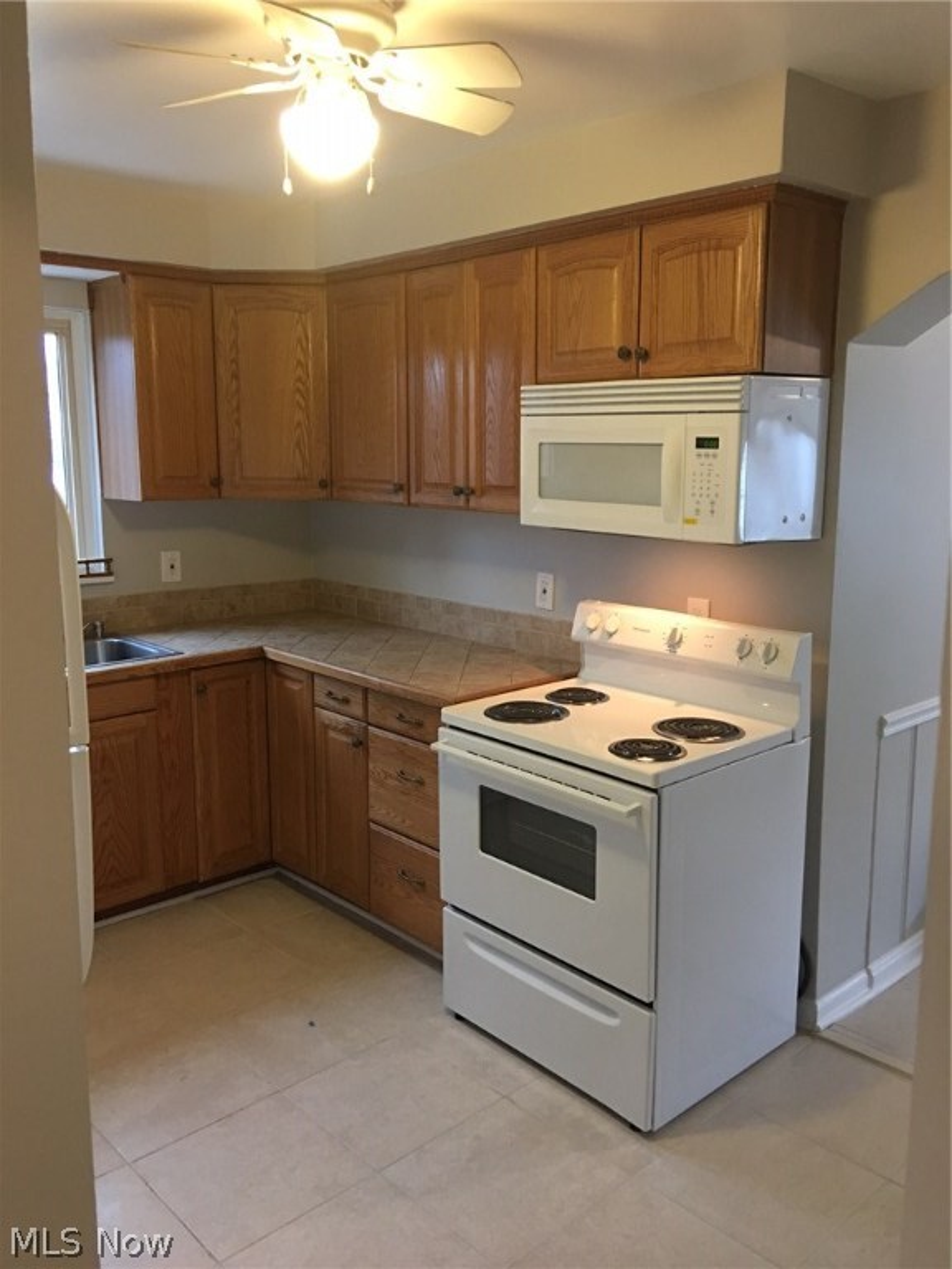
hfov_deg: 48.2
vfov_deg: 61.7
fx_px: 1063
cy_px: 634
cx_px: 476
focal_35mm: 29
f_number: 2.2
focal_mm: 4.15
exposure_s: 1/15
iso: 100
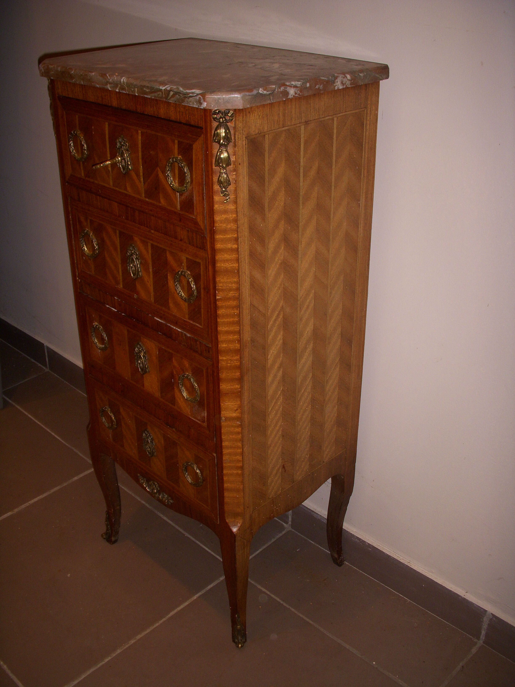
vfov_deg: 49.0
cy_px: 344
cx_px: 258
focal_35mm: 38
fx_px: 754
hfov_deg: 37.7
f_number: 3.3
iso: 100
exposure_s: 1/30
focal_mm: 6.3
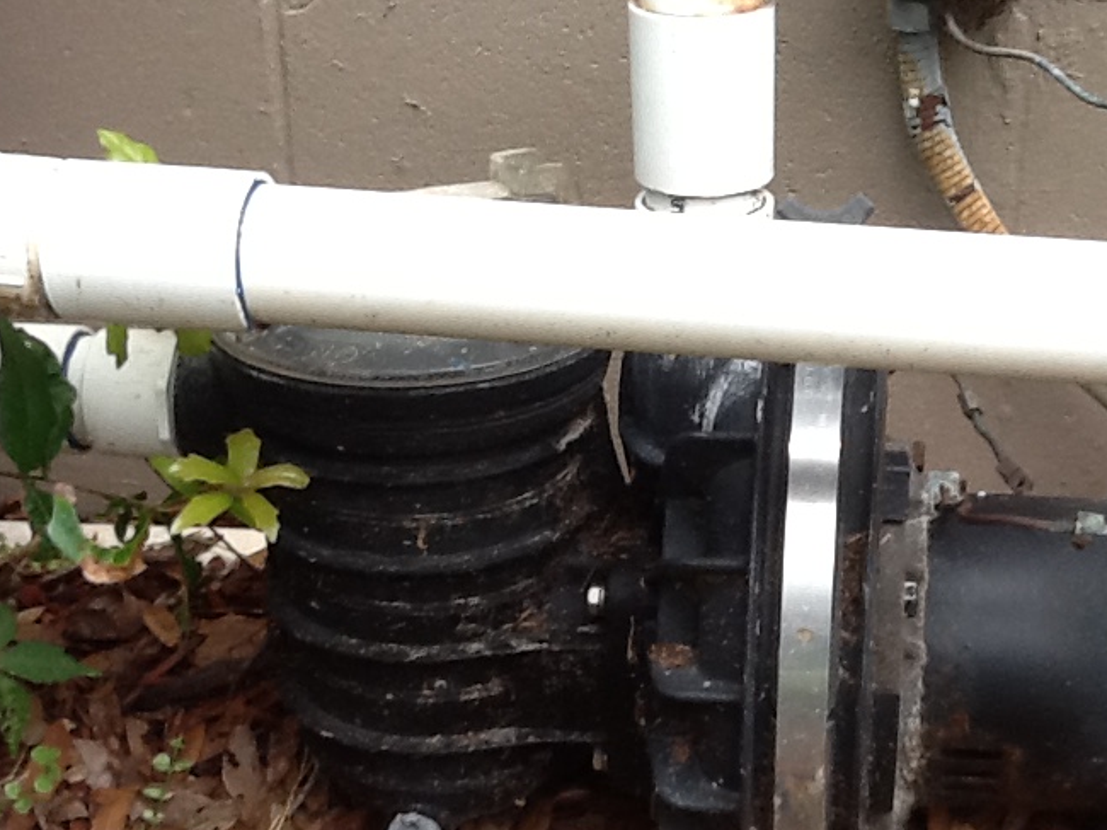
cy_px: 585
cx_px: 731
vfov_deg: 22.4
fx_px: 2078
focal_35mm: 65
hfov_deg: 29.6
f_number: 2.4
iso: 50
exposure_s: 1/120
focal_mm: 2.03
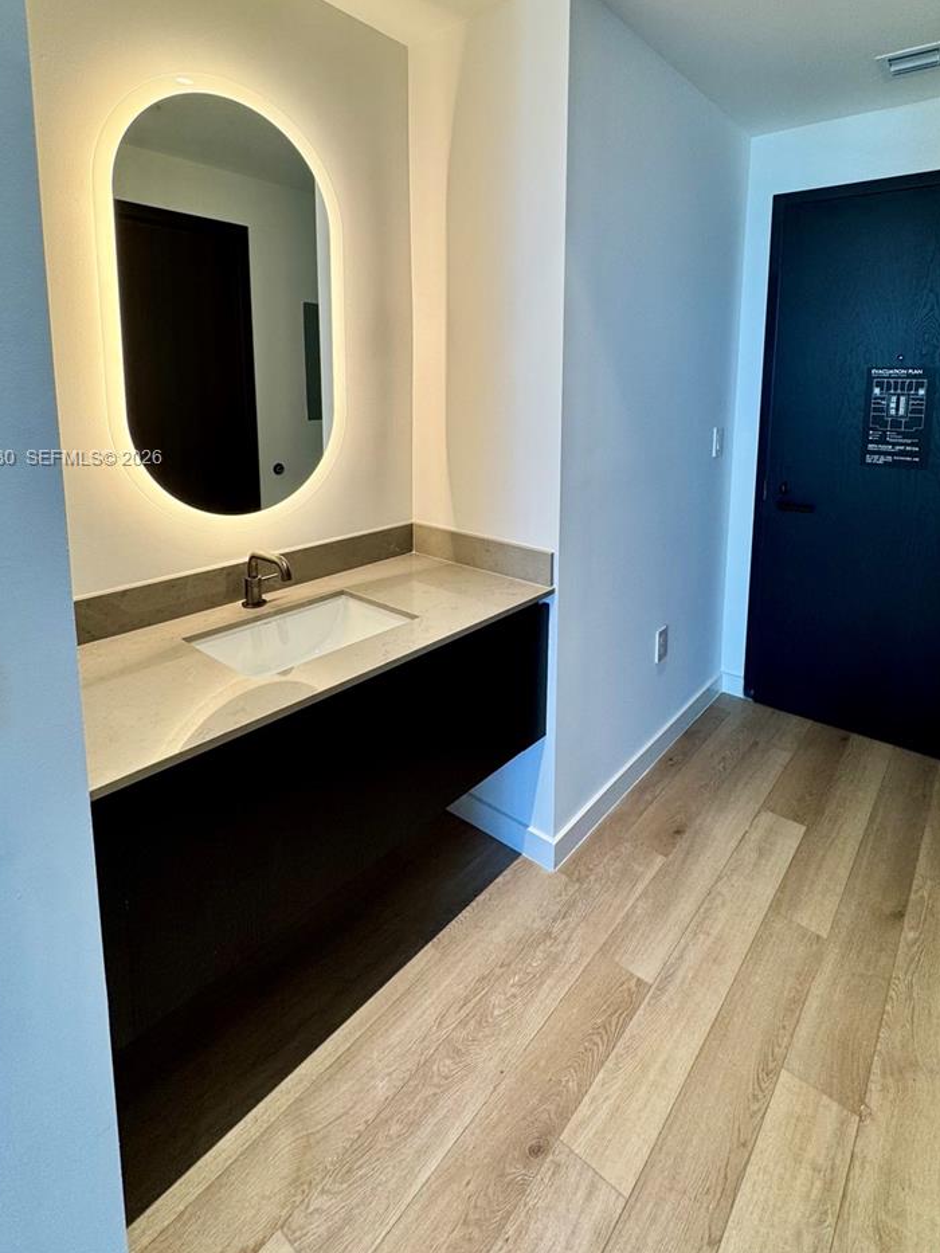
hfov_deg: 71.4
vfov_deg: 85.8
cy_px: 459
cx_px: 518
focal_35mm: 18
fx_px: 652
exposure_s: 1/120
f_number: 2.2
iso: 80
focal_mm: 2.22
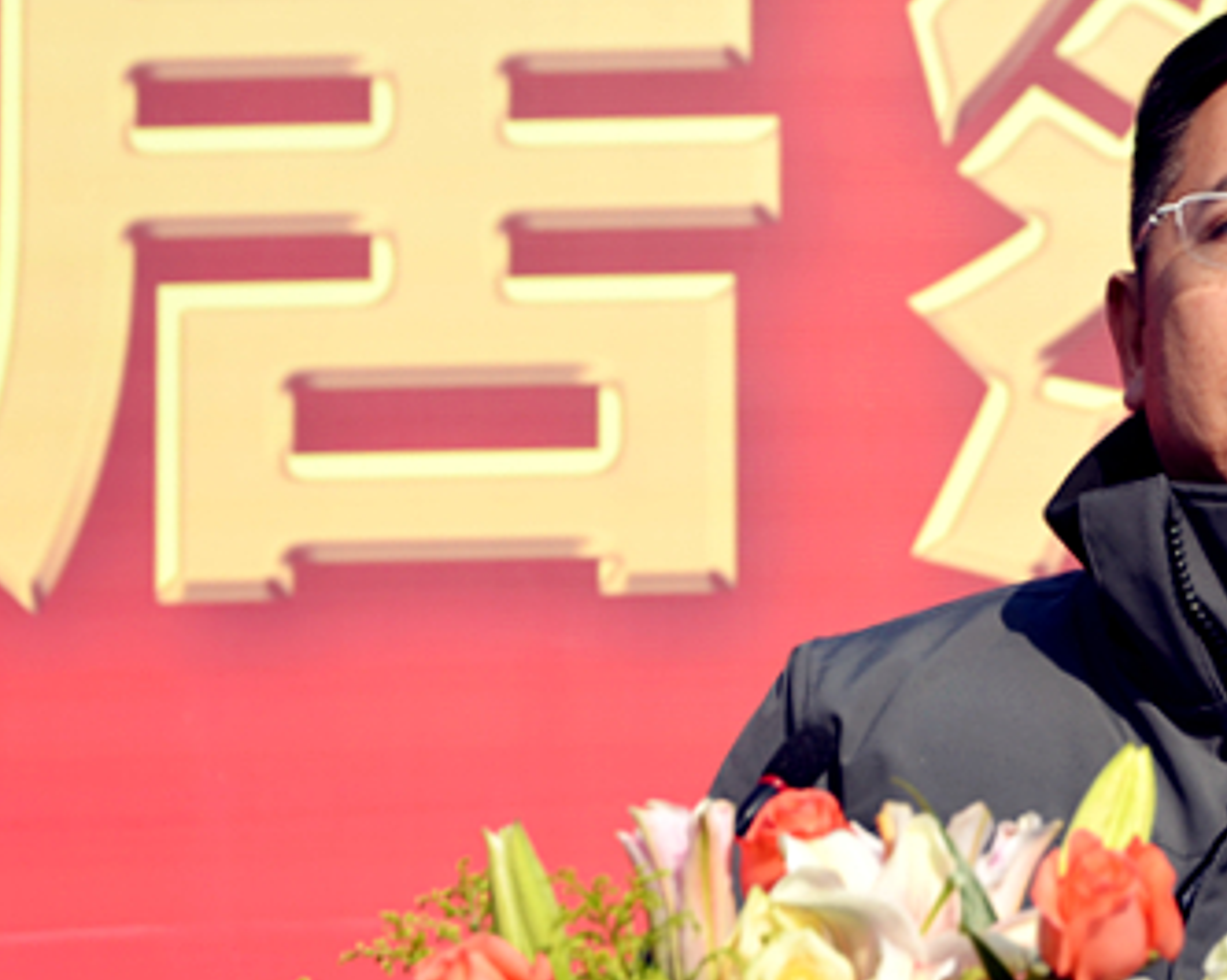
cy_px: 479
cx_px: 1292
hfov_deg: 5.8
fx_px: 11975
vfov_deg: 4.7
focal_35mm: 330
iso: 100
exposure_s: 1/250
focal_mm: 105
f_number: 9
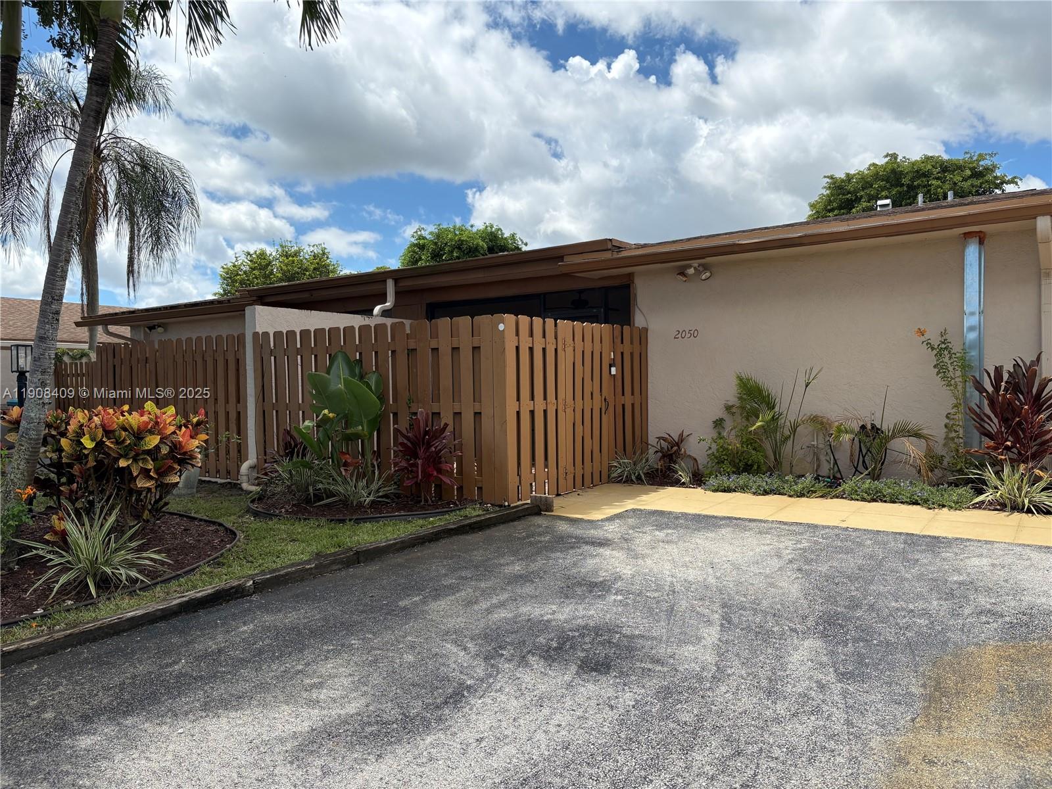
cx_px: 526
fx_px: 790
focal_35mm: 26
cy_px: 394
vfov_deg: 53.1
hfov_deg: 67.3
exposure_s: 1/3831
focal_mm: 5.96
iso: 50
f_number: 1.6
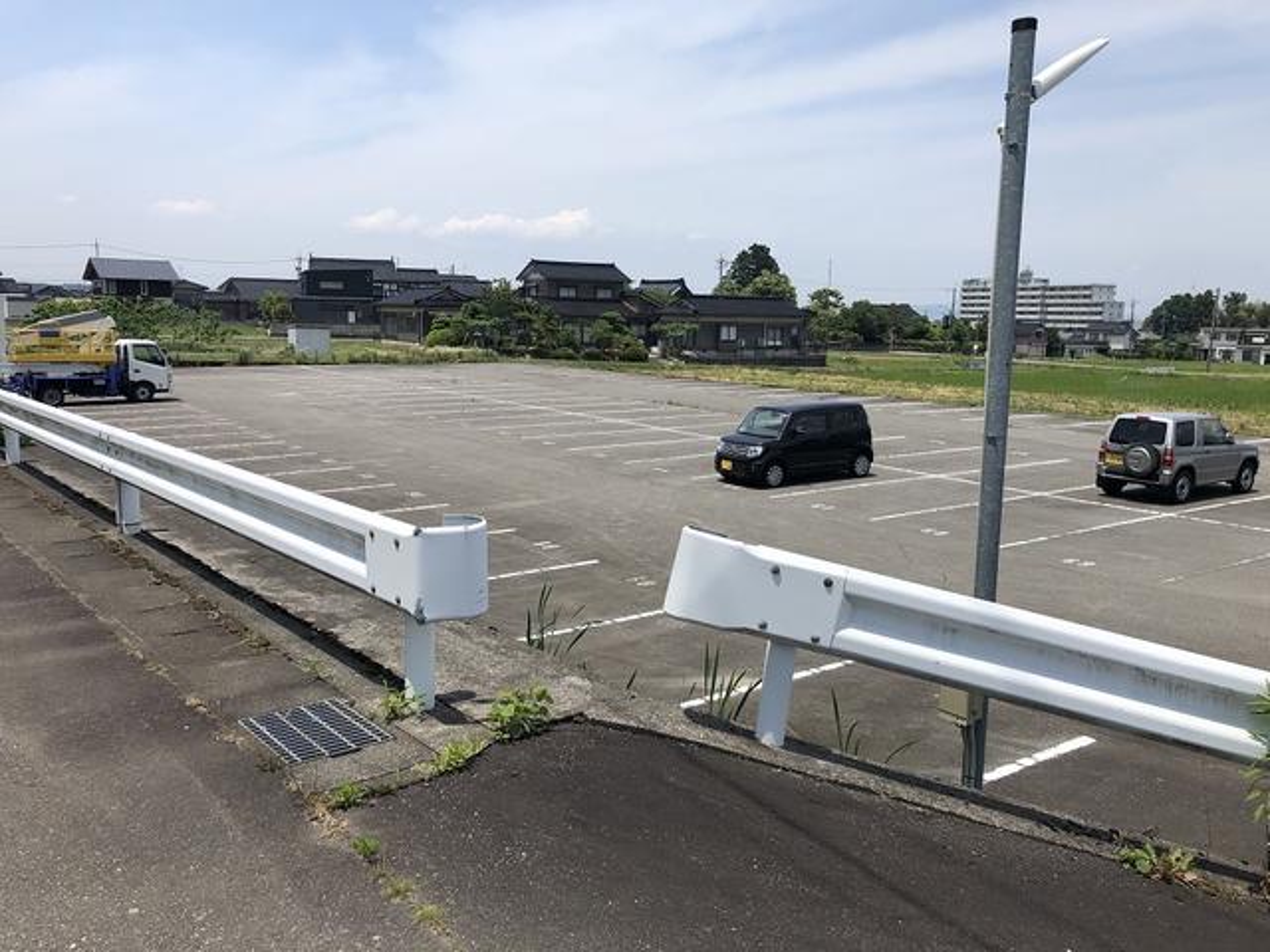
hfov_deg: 63.4
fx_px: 1027
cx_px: 635
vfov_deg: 49.7
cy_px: 476
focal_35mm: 28
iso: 20
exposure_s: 1/2558
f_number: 1.8
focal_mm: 3.99
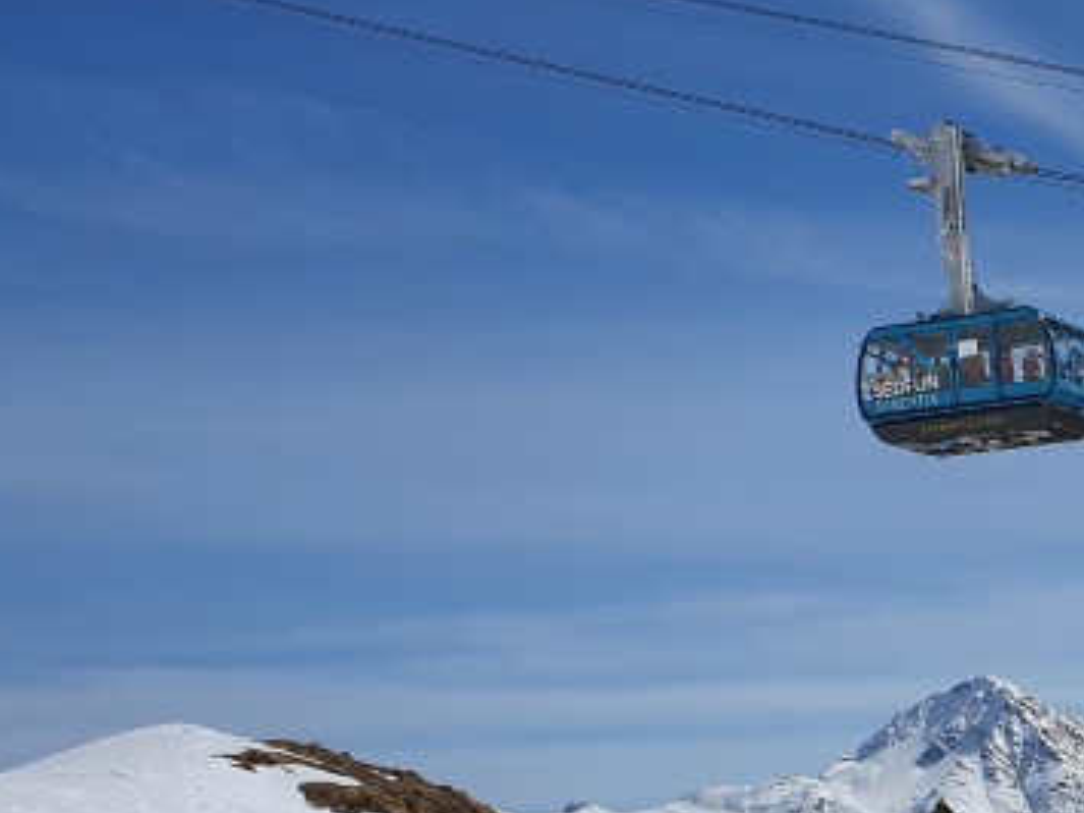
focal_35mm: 75
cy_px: 749
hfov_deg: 23.0
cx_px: 1429
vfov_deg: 19.2
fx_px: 2348
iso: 50
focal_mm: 4.32
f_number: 2.4
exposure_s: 1/6752
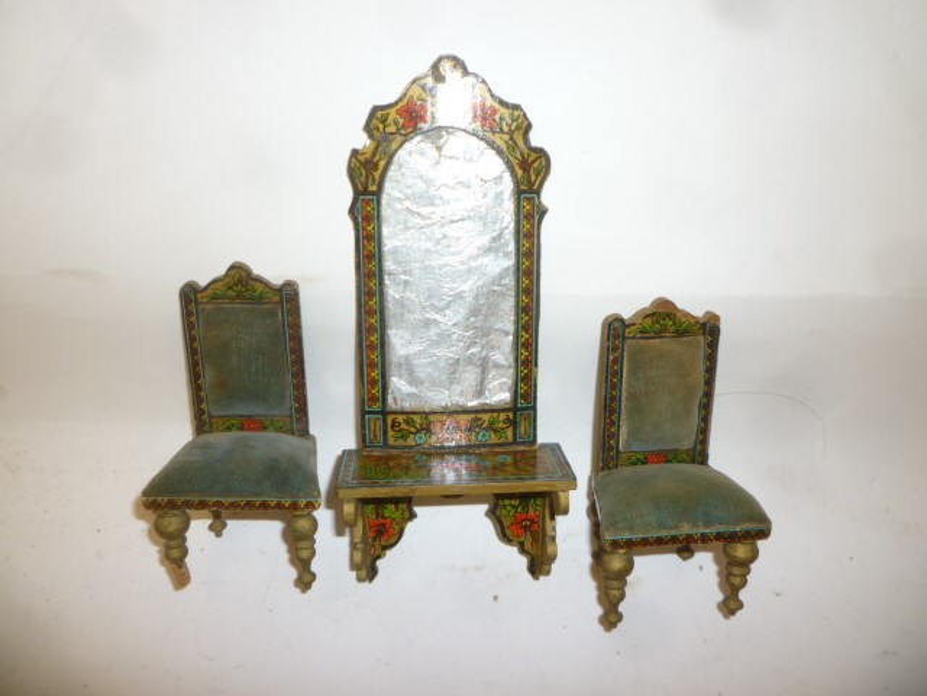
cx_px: 464
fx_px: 777
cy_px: 348
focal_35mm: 29
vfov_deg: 48.2
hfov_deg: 61.7
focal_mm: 5.2
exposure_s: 1/30
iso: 100
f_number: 4
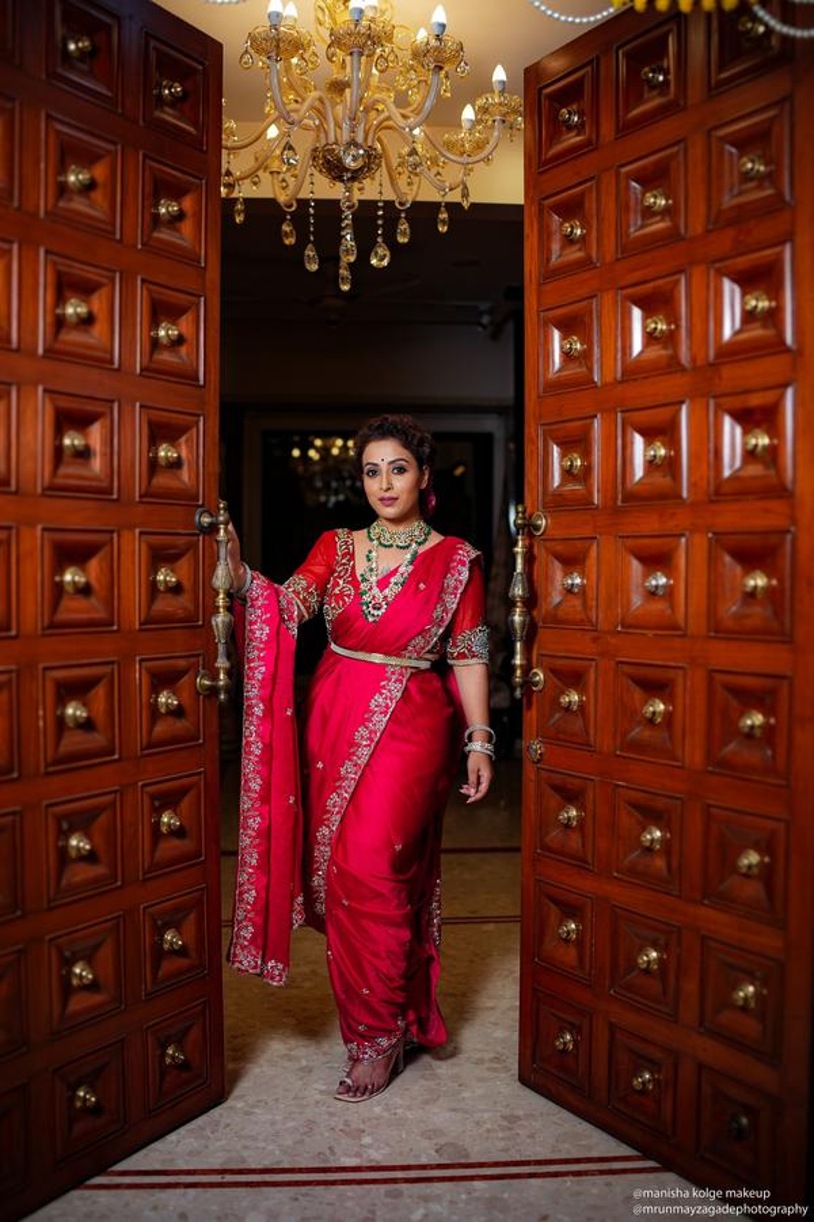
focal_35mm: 35
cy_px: 611
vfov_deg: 54.4
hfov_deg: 37.9
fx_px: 1187
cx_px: 407
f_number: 1.8
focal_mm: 35
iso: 250
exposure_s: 1/500
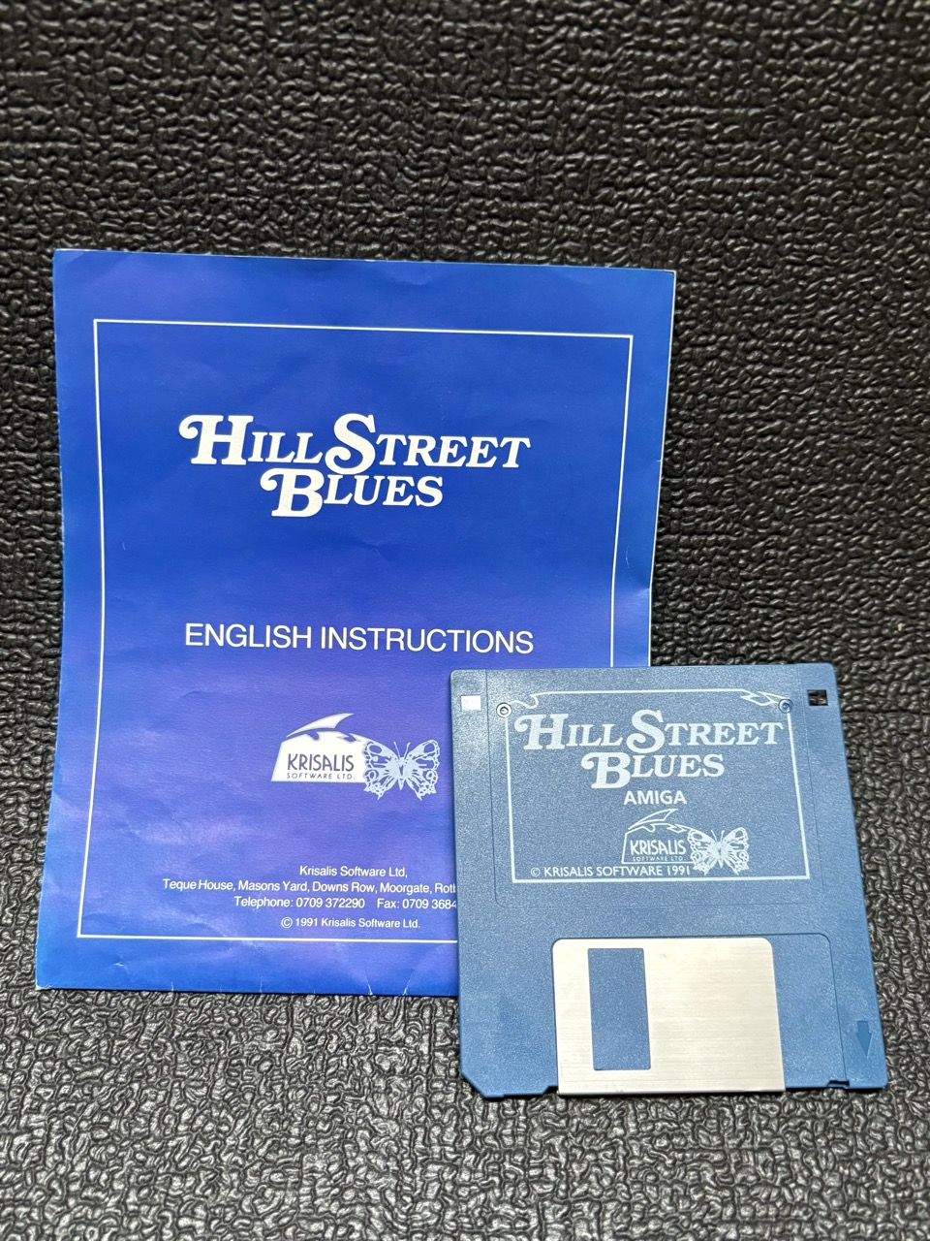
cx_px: 465
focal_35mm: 26
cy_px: 620
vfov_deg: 67.3
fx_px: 931
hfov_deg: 53.1
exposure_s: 1/60
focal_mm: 5.96
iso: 320
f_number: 1.6
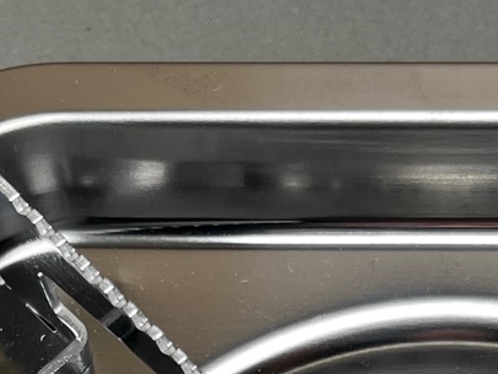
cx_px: 280
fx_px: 1857
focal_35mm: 129
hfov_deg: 15.3
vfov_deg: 10.5
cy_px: 771
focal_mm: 5.1
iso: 40
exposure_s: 1/190
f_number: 1.6
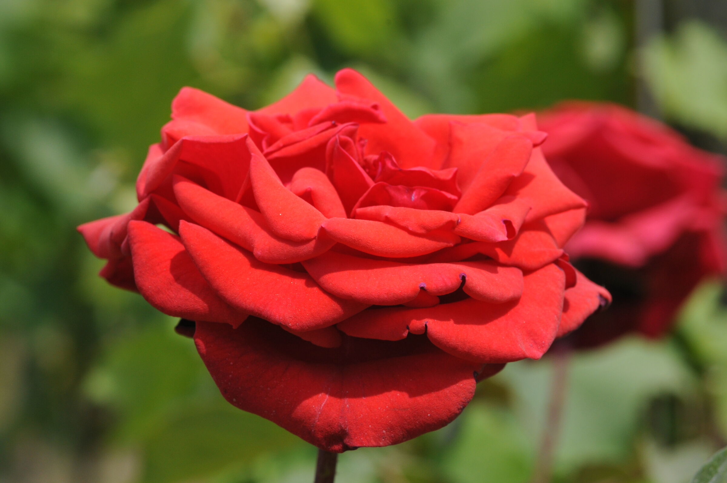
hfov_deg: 13.1
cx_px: 364
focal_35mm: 158
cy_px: 242
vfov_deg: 8.7
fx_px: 3177
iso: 400
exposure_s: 1/500
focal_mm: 105
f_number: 11
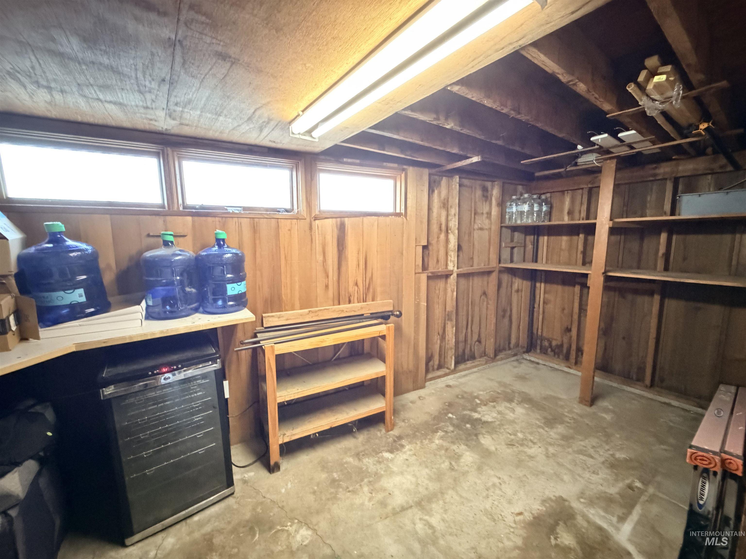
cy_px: 280
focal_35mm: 14
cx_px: 373
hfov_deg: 102.1
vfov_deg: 85.7
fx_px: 302
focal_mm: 2.22
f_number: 2.2
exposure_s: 1/24
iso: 2500
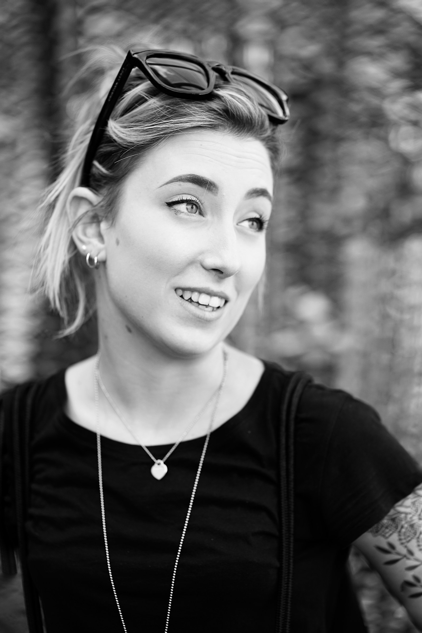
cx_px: 211
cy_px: 316
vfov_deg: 23.9
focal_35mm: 85
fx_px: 1494
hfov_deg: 16.1
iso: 100
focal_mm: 85
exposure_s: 1/400
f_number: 2.2
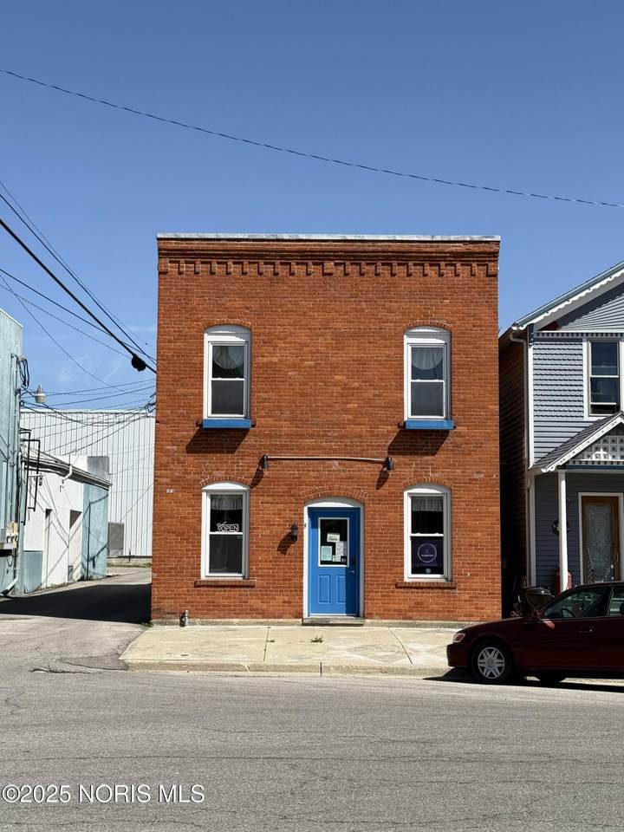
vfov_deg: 39.7
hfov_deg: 30.3
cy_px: 416
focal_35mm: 48
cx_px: 312
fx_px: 1154
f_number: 1.78
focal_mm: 6.76
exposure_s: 1/6024
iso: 80
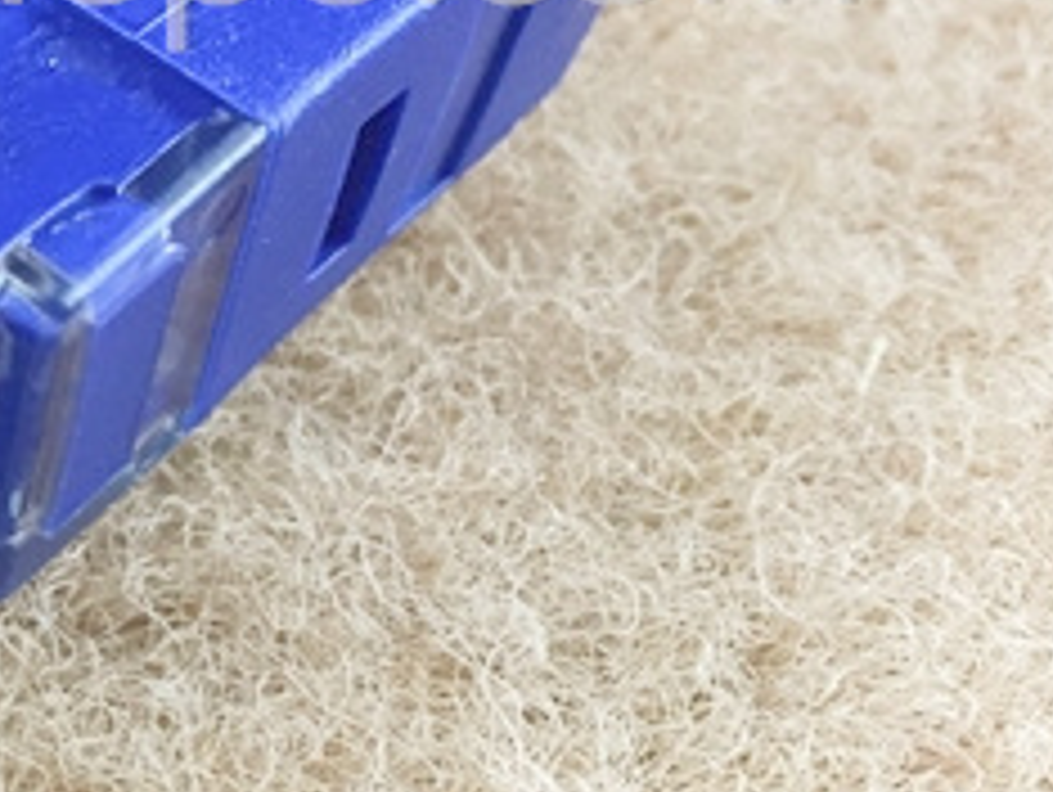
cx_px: -652
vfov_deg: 15.0
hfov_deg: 17.3
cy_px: 418
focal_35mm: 99
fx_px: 3015
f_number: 2.2
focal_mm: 4.15
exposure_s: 1/33
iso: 32
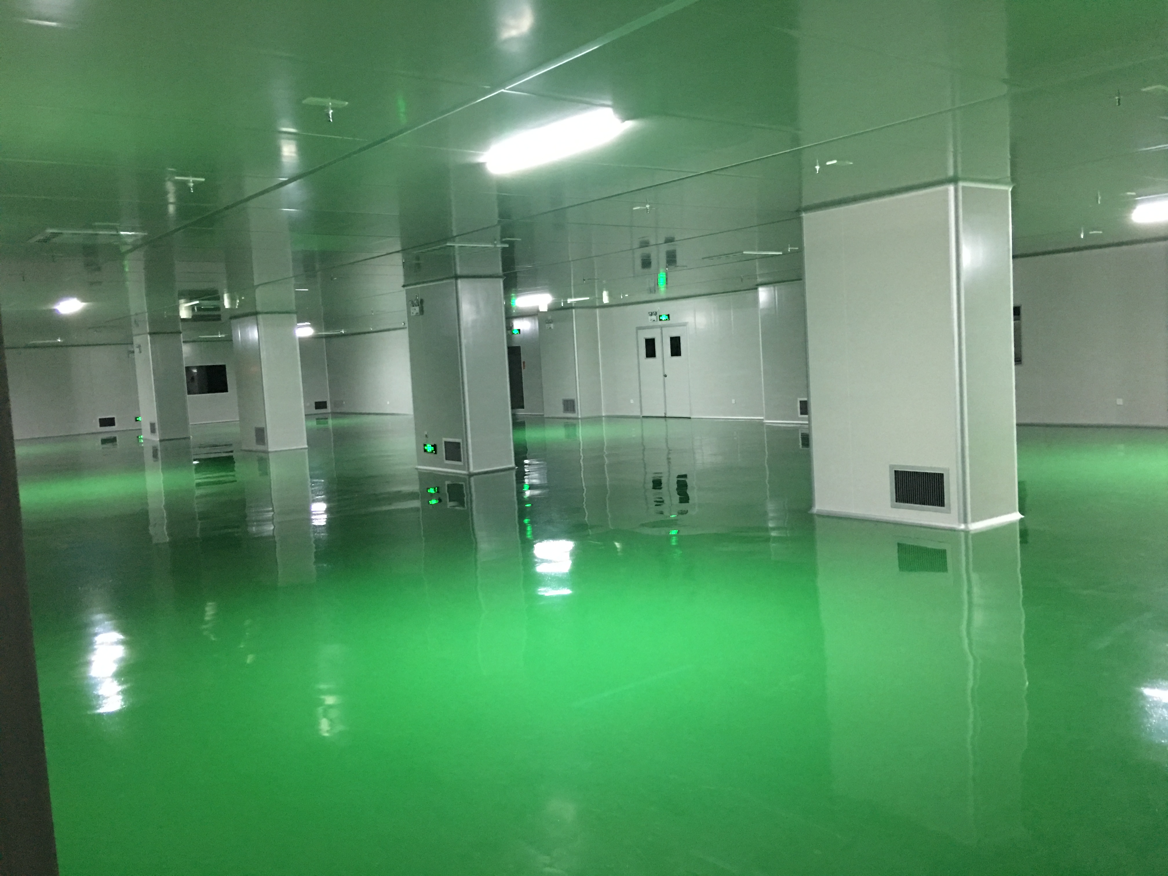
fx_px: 979
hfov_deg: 61.7
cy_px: 438
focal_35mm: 29
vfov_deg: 48.2
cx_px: 584
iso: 160
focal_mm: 4.15
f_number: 2.2
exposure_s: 1/8
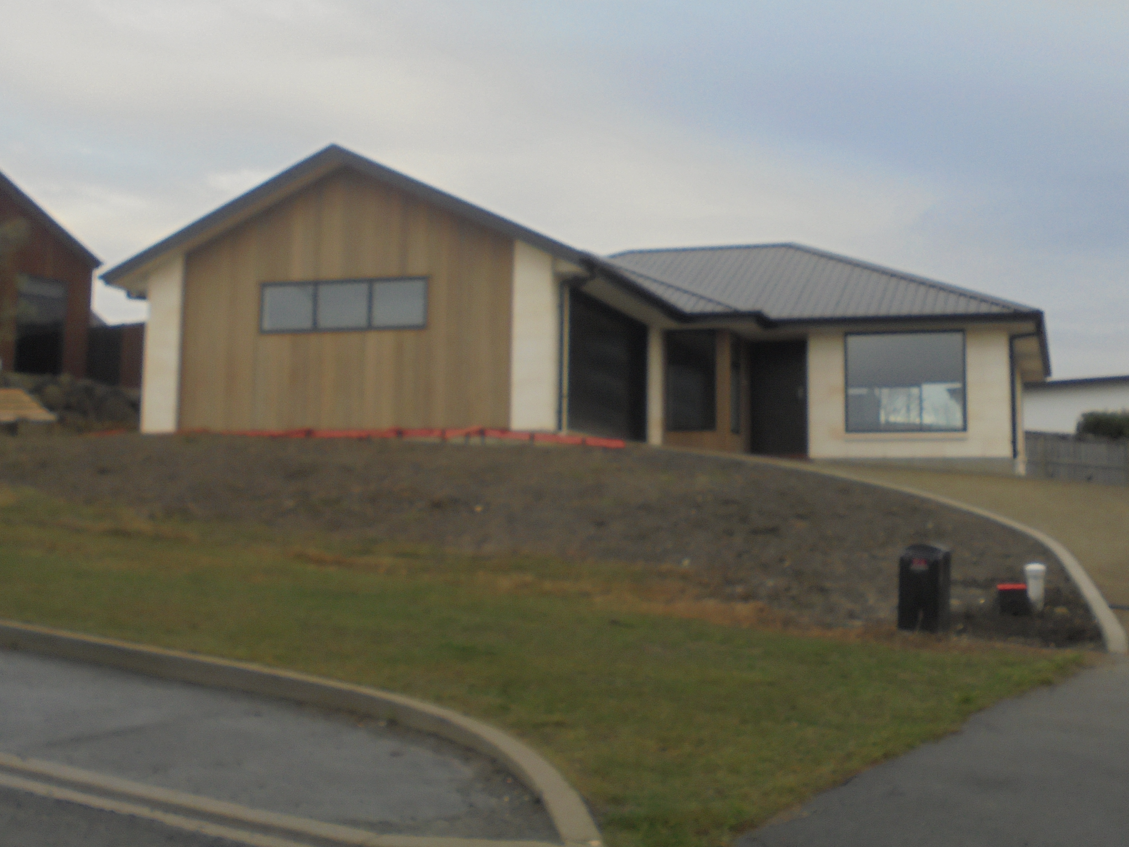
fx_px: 1566
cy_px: 329
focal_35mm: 48
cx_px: 566
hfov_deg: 39.7
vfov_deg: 30.2
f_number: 4
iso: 100
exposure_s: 1/200
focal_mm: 6.1
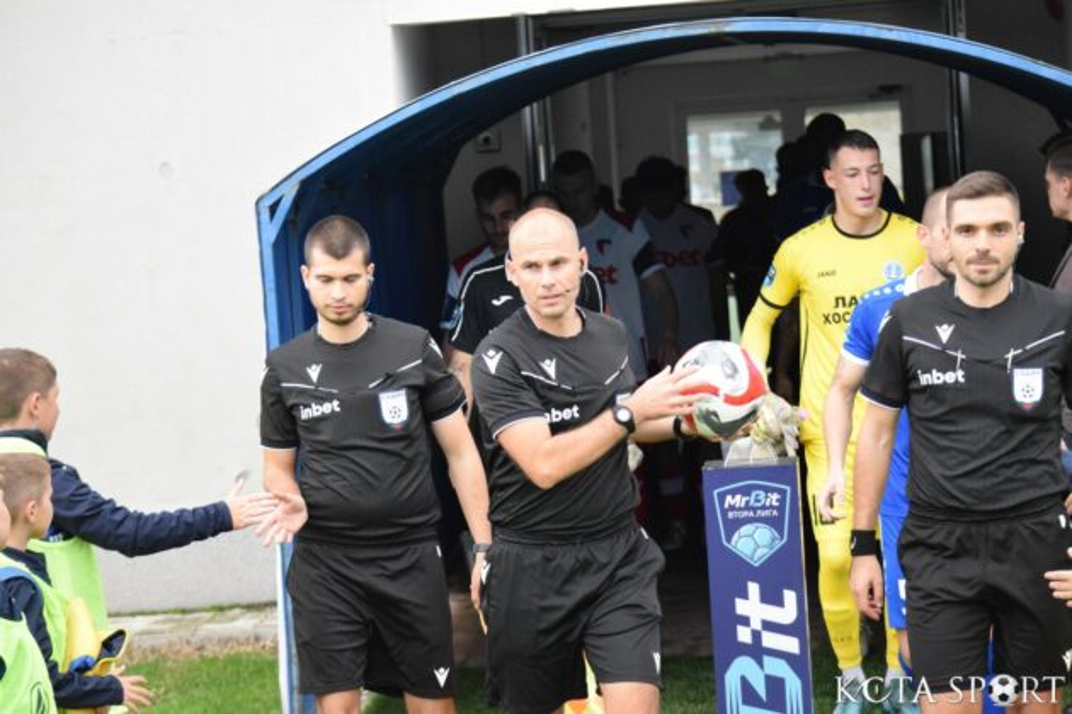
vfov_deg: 13.0
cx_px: 536
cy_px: 357
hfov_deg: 19.5
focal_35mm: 105
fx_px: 3126
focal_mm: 70
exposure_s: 1/1250
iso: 3200
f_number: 4.5
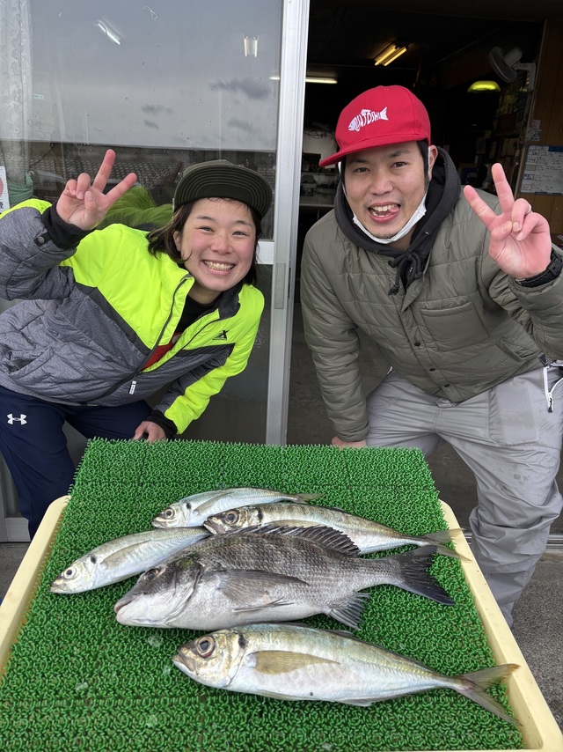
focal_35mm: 26
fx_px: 564
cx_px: 282
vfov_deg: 67.3
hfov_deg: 53.0
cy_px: 376
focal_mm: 5.96
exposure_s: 1/851
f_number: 1.6
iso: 50
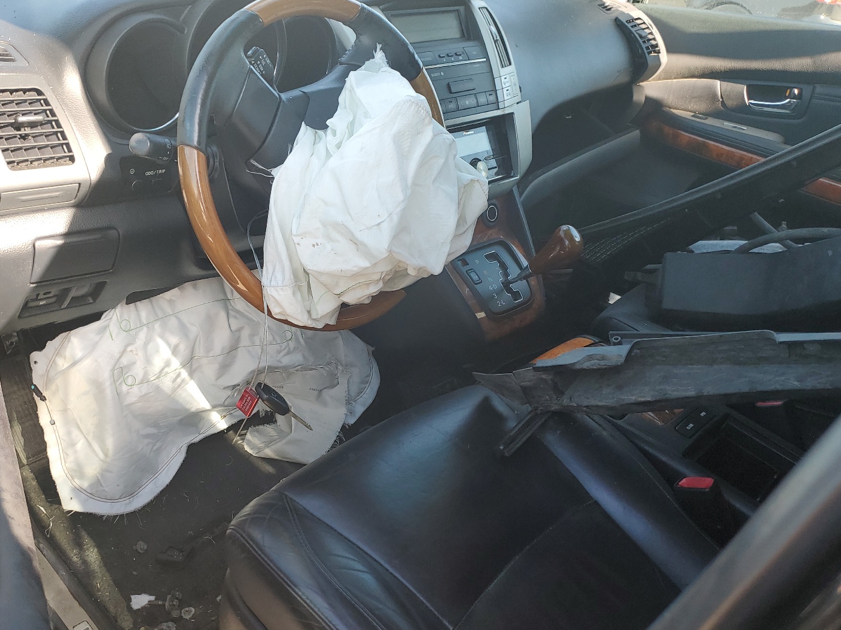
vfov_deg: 46.8
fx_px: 729
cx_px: 375
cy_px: 330
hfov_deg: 59.8
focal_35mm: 30
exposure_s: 1/233
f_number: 1.5
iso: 50
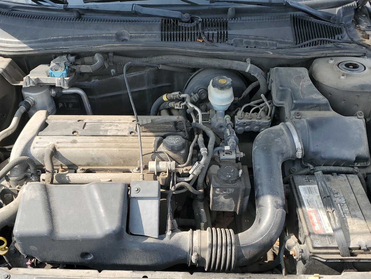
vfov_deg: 39.4
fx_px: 386
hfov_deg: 51.2
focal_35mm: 36
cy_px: 172
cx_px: 164
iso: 50
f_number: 1.5
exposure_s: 1/1111
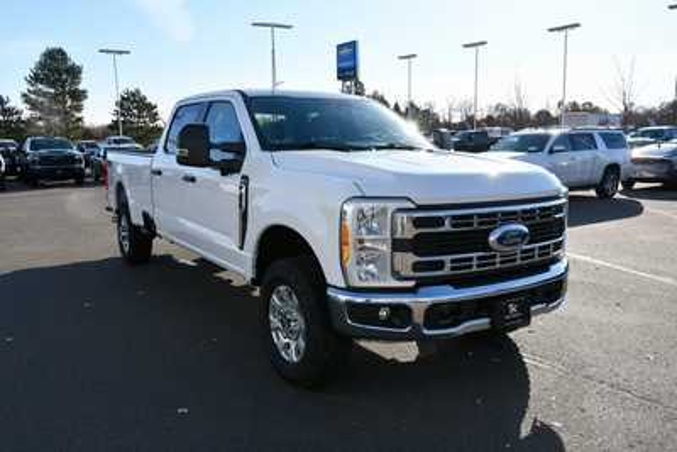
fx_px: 564
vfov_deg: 43.6
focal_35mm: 30
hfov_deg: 61.9
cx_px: 338
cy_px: 226
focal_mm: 20
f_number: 8
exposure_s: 1/250
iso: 100
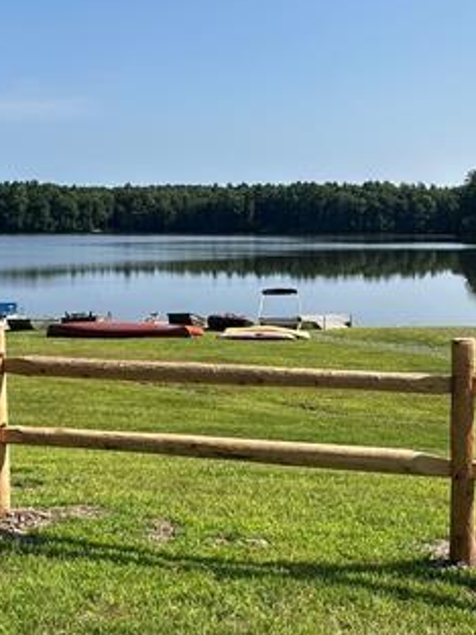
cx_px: 348
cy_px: 197
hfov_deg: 31.1
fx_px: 843
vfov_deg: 40.6
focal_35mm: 46
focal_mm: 2.22
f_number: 2.2
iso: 50
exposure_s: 1/2681
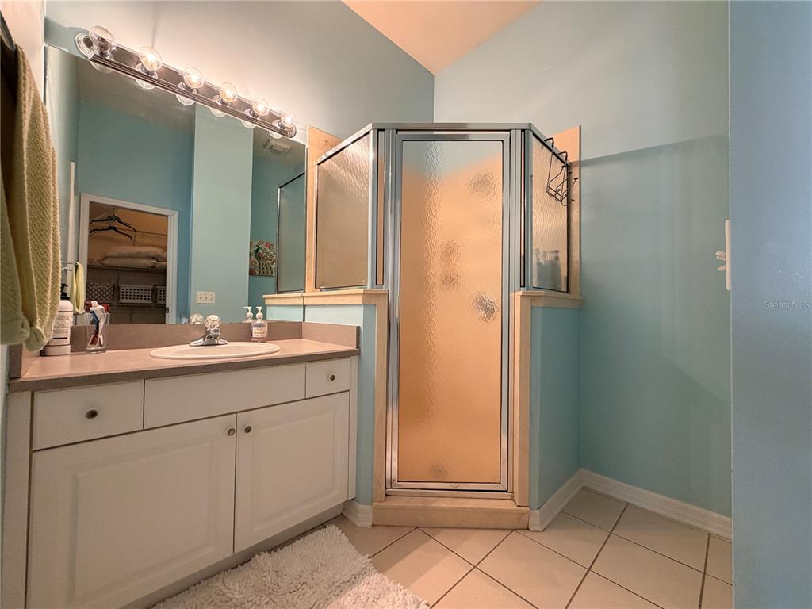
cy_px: 304
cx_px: 406
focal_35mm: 14
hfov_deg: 102.1
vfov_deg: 85.7
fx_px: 328
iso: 250
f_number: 2.2
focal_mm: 2.22
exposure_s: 1/60
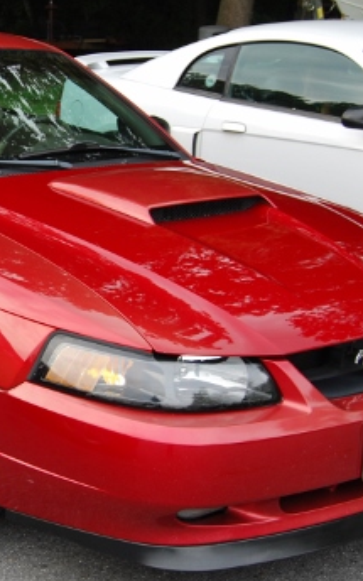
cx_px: -37
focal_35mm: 74
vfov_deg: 27.8
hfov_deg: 17.0
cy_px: 248
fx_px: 1171
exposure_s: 1/125
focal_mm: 26
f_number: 5.6
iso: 180
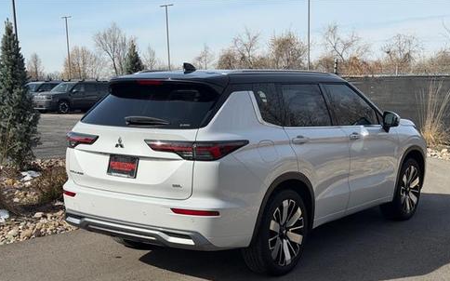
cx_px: 226
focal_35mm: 53
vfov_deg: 24.3
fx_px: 650
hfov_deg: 38.2
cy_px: 174
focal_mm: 6.76
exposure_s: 1/4329
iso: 64
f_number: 1.78
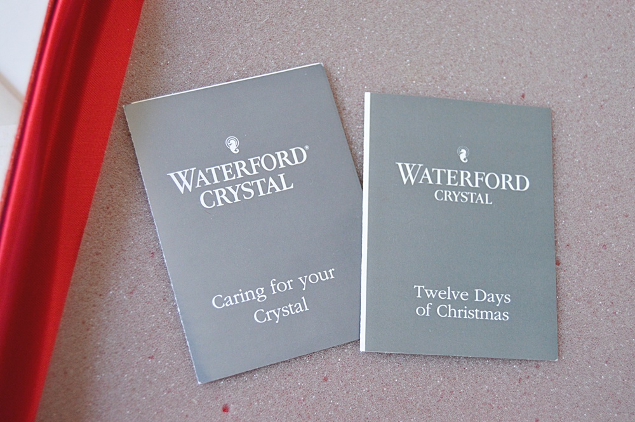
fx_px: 1057
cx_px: 318
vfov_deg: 22.6
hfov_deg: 33.4
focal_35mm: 60
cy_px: 211
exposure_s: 1/60
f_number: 5
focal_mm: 40
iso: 1400
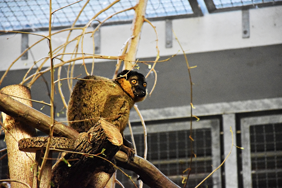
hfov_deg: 9.8
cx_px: 141
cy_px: 94
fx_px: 1645
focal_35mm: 210
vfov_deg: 6.5
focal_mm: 140
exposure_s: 1/200
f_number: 5.6
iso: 12800
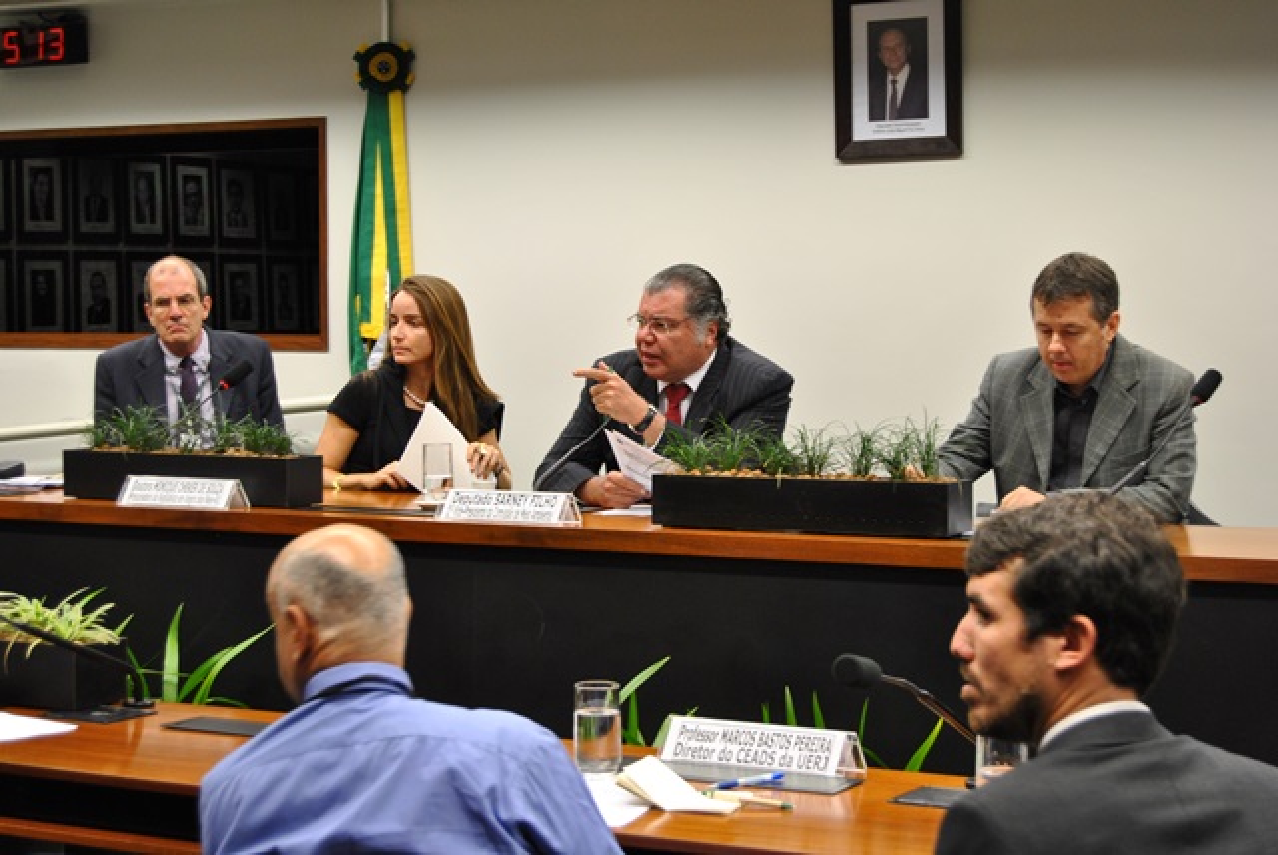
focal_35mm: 72
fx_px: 2558
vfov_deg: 19.0
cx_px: 639
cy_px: 428
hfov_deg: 28.0
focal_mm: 48
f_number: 5.3
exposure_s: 1/30
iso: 400
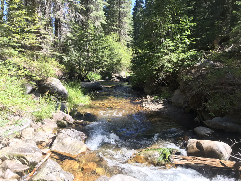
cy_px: 90
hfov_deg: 63.4
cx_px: 120
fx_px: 195
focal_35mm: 28
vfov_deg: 49.7
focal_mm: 3.99
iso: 20
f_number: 1.8
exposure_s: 1/294
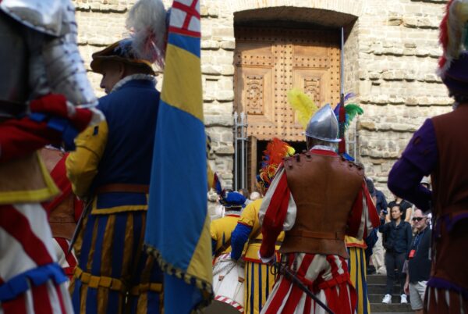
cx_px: 234
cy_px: 157
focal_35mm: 105
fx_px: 1367
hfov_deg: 19.4
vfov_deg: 13.1
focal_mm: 70
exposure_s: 1/125
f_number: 5
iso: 100
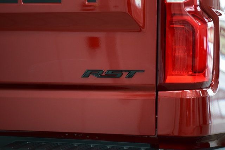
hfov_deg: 19.5
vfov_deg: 13.0
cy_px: 75
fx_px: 656
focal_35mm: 105
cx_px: 112
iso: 1600
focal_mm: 70
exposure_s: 1/80
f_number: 2.8
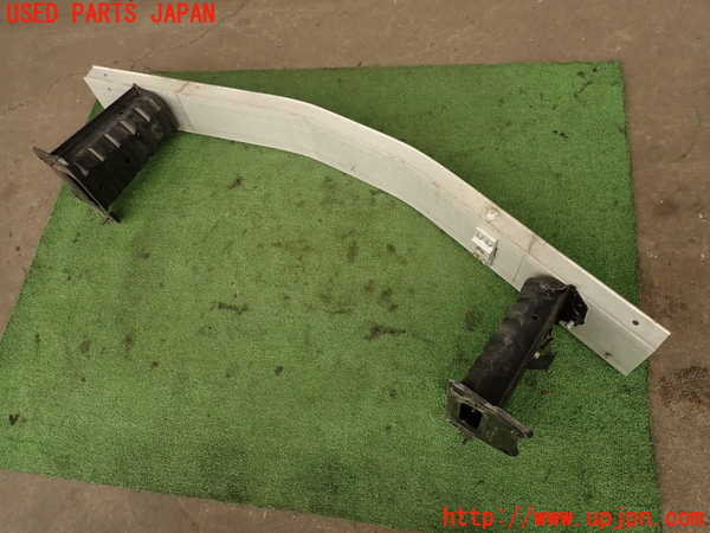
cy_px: 266
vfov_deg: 54.9
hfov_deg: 69.4
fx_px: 513
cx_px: 355
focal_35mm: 25
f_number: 2.8
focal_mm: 4.5
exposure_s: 1/160
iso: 100
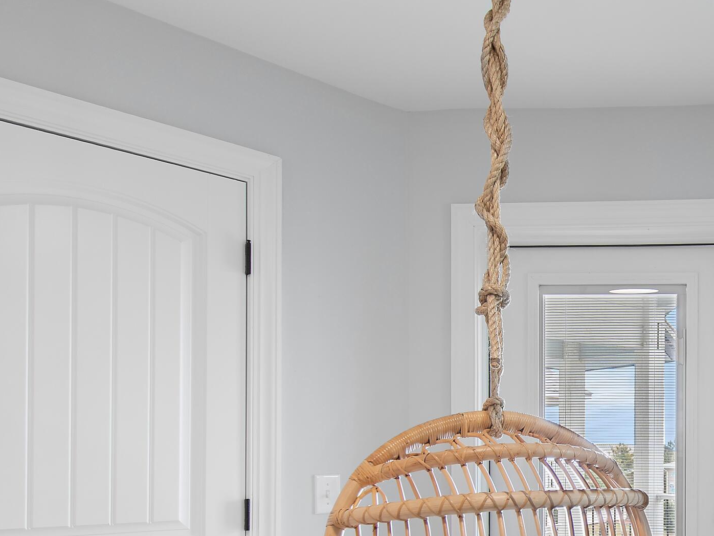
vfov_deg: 43.2
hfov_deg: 52.4
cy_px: 433
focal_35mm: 31
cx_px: 622
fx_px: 639
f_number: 4.5
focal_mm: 10
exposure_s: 1/6
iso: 100
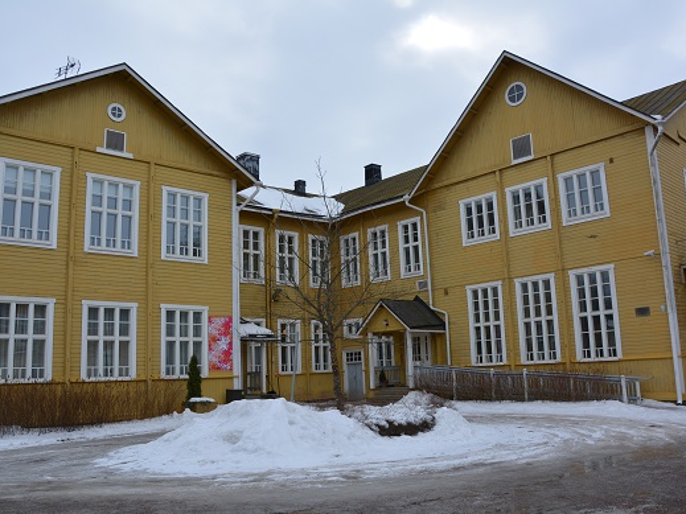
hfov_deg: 60.0
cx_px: 346
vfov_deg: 46.8
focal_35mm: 30
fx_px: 594
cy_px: 254
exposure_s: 1/250
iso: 100
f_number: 8
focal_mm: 18
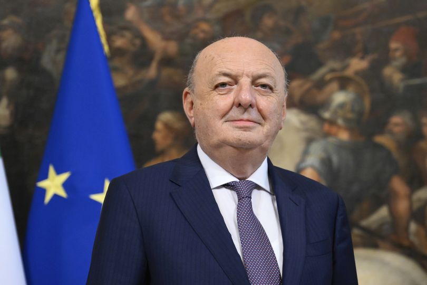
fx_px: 1305
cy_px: 142
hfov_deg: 18.6
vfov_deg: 12.5
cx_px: 214
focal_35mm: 110
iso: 3200
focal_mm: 110
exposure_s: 1/500
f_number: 4
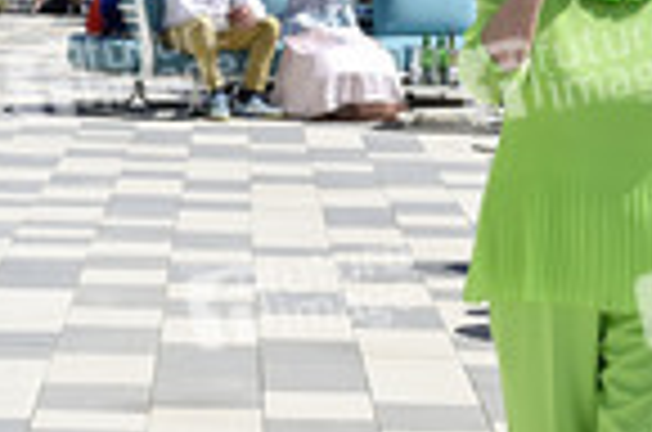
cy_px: 184
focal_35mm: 159
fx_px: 2873
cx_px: 632
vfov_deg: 8.6
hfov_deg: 12.8
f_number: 9
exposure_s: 1/200
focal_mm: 51
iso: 80
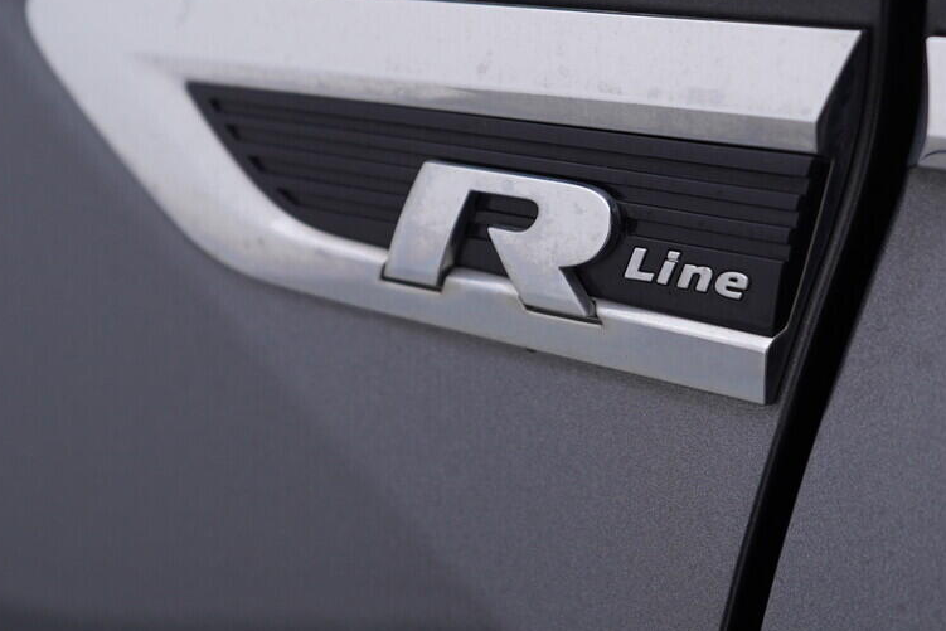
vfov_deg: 19.7
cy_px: 254
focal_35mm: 69
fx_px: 1813
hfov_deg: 29.0
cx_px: 647
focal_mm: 24
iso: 125
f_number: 4
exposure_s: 1/80
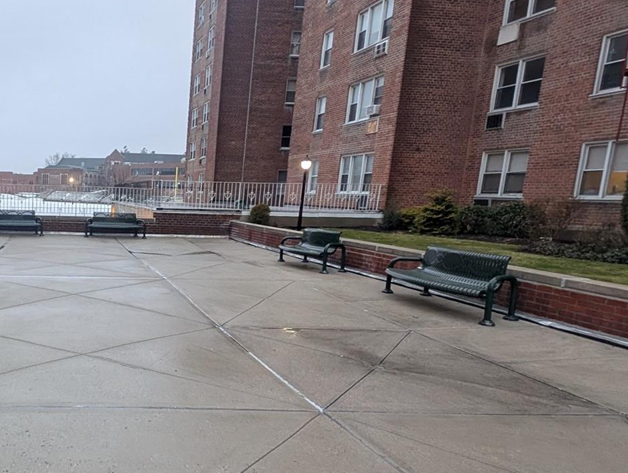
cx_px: 84
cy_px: 272
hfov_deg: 59.1
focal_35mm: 26
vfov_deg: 53.0
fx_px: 472
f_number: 1.95
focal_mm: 2.23
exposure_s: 1/87.5
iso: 161
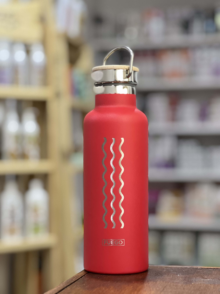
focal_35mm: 77
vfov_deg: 25.3
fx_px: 652
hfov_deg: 19.1
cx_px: 110
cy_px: 147
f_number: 2.8
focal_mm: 9
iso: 500
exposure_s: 1/21
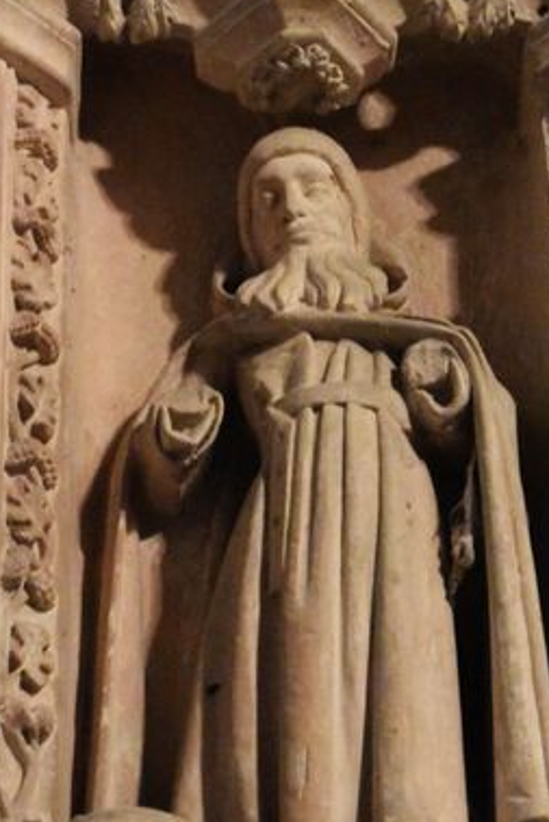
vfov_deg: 14.2
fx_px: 3291
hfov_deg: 9.5
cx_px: 305
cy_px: 421
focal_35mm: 144
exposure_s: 1/40
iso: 12800
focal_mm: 52
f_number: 5.6
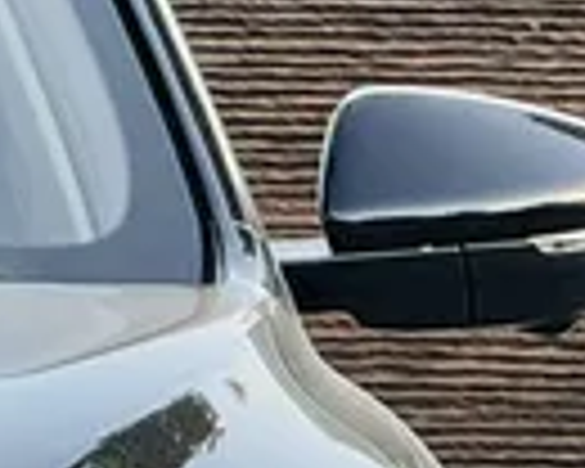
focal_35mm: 862
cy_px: 603
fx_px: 14924
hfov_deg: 2.2
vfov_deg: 1.8
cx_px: -994
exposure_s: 1/113
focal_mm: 15.66
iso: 160
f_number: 2.8
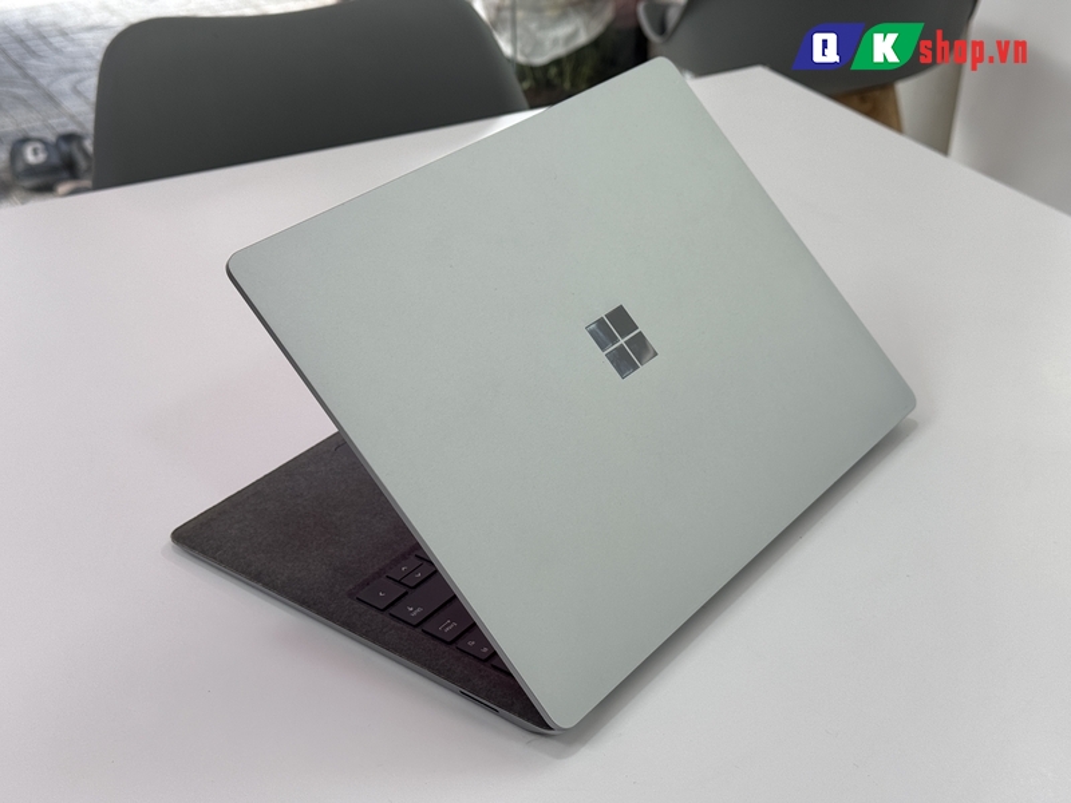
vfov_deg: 30.3
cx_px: 536
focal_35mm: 48
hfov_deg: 39.7
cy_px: 402
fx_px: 1485
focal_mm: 6.76
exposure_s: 1/196
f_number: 1.78
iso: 64
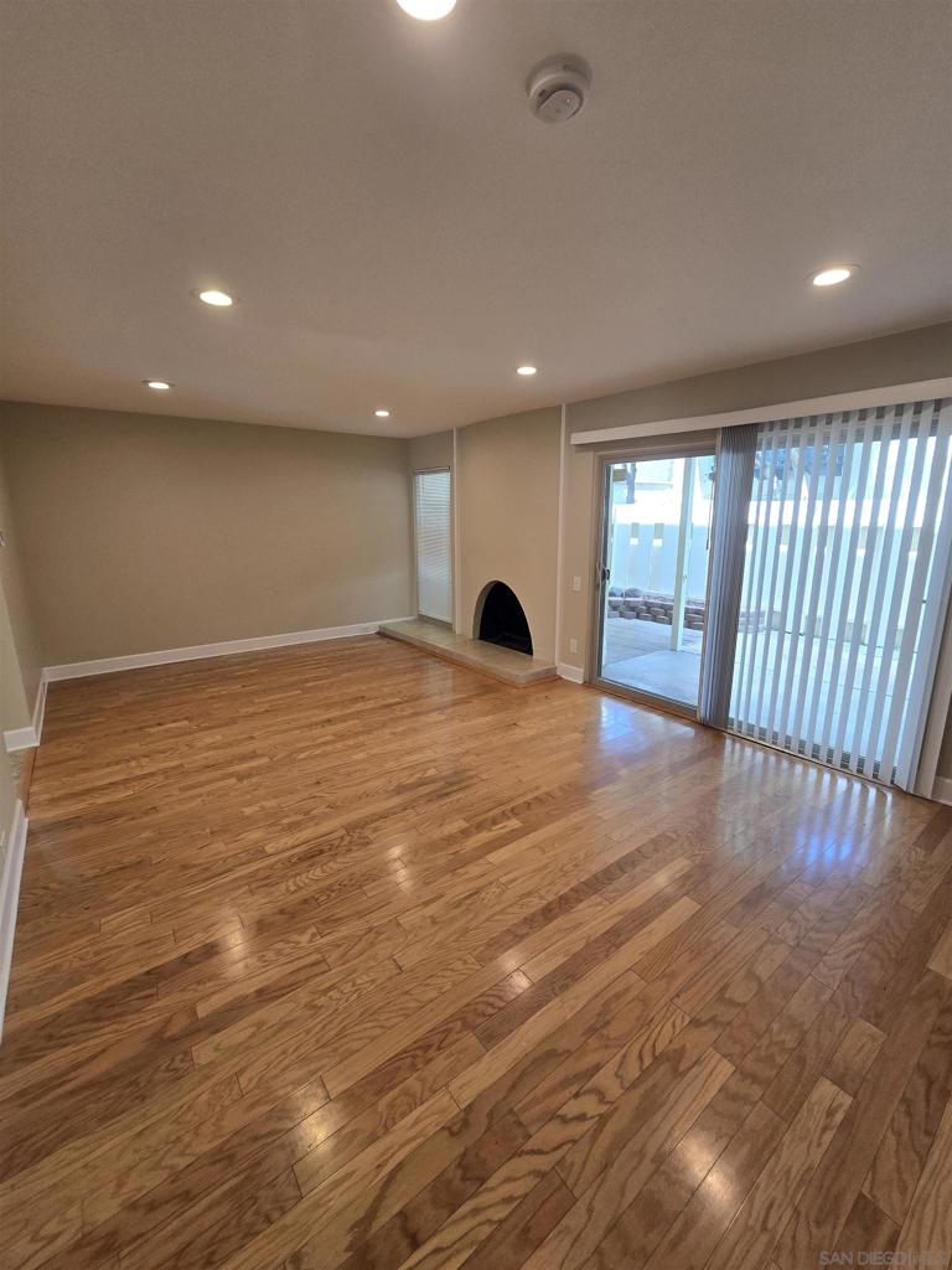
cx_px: 476
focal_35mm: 13
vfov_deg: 106.2
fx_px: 477
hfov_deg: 89.9
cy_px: 635
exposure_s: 1/60
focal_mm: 2.2
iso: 100
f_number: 2.2
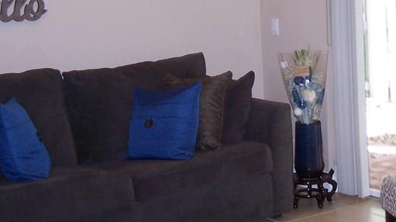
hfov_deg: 25.6
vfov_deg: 14.8
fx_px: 850
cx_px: 333
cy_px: 43
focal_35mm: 81
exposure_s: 1/60
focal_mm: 6.3
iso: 140
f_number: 2.8
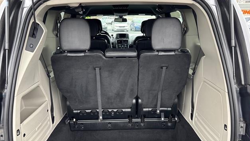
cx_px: 128
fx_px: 192
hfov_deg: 66.0
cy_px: 92
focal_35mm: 29
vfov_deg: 39.8
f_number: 1.6
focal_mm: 5.96
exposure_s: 1/121
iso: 125
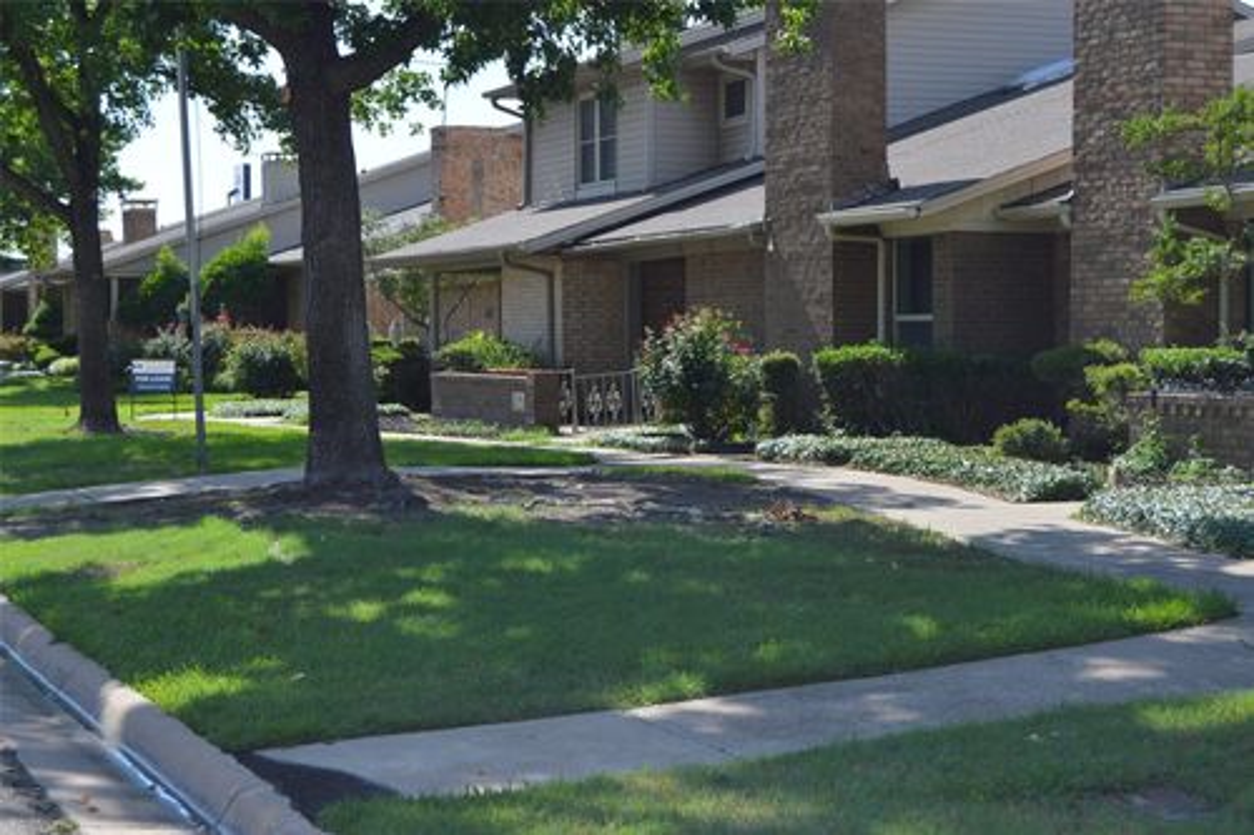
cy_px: 418
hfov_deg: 31.9
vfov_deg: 21.6
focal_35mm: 63
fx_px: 2194
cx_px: 627
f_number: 8
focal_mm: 42
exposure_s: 1/250
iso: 100
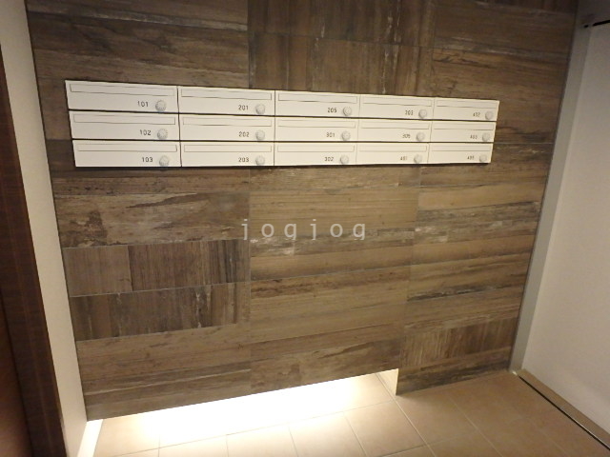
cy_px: 228
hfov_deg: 79.0
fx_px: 370
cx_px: 305
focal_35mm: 21
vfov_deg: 63.4
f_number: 3.5
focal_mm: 3.7
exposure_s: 1/20
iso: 800
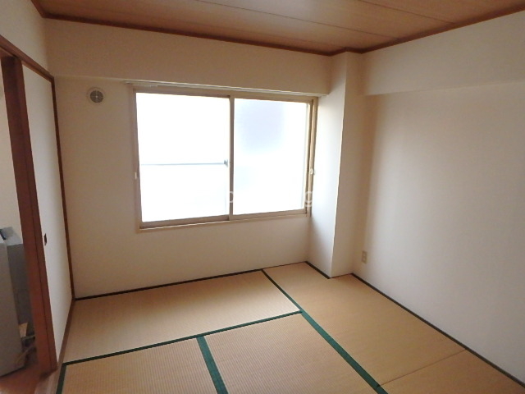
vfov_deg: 63.4
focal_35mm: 21
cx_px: 262
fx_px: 318
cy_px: 197
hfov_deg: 79.0
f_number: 3.5
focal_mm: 3.7
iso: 800
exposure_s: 1/100
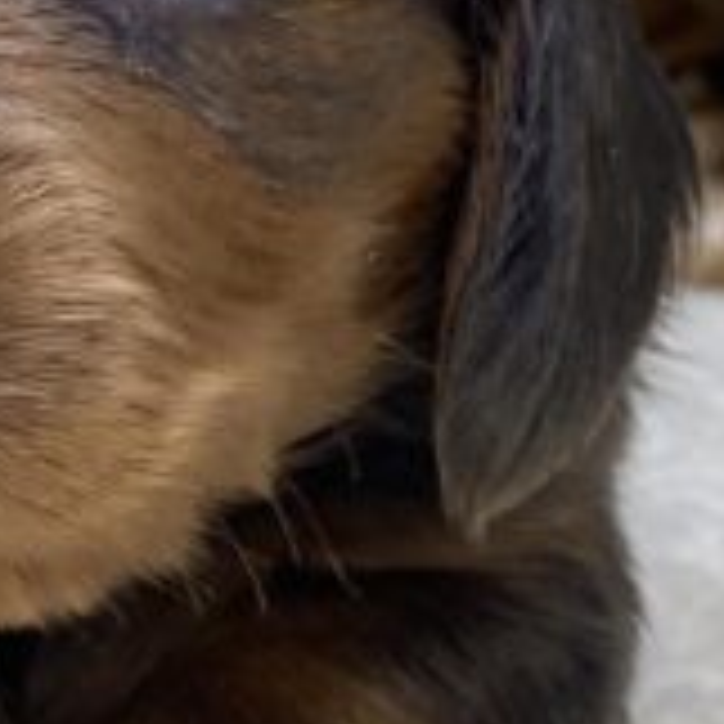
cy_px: 184
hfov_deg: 11.6
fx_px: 3455
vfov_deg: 11.9
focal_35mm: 146
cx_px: -243
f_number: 1.8
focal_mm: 4.25
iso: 40
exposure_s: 1/120
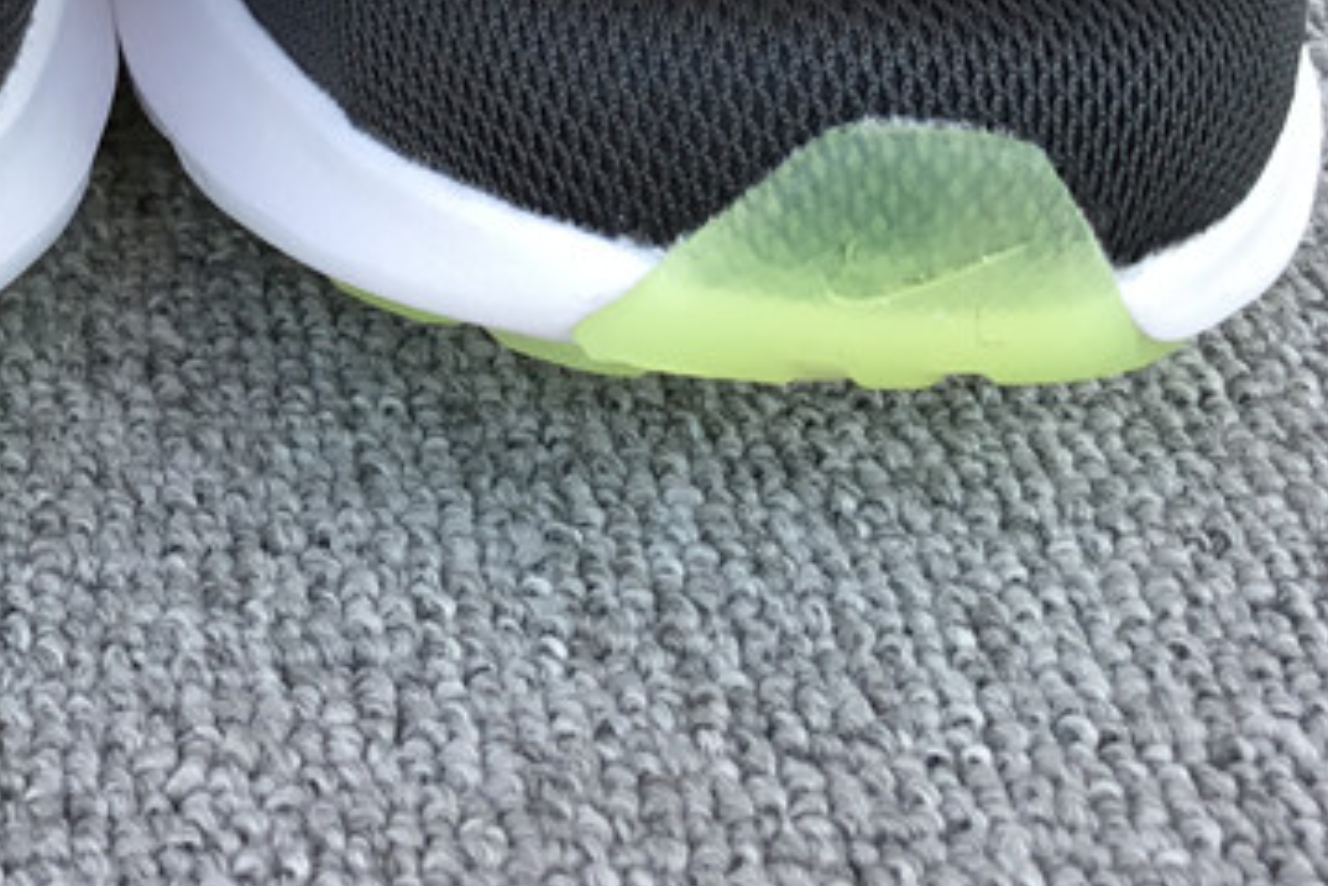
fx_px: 2989
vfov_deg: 15.9
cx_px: 130
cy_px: -328
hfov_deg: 24.3
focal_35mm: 81
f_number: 2.4
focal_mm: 3.3
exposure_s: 1/100
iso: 32
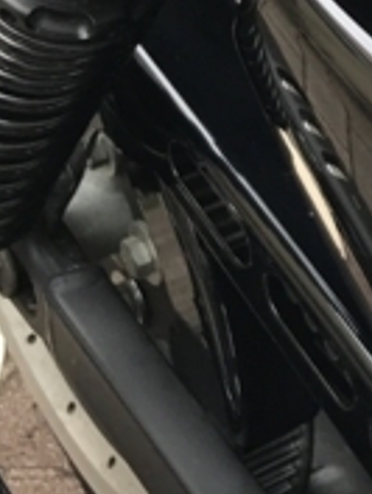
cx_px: 814
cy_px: 17
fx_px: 2318
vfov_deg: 12.1
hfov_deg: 8.6
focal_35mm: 162
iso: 25
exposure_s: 1/40
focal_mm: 3.99
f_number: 1.8
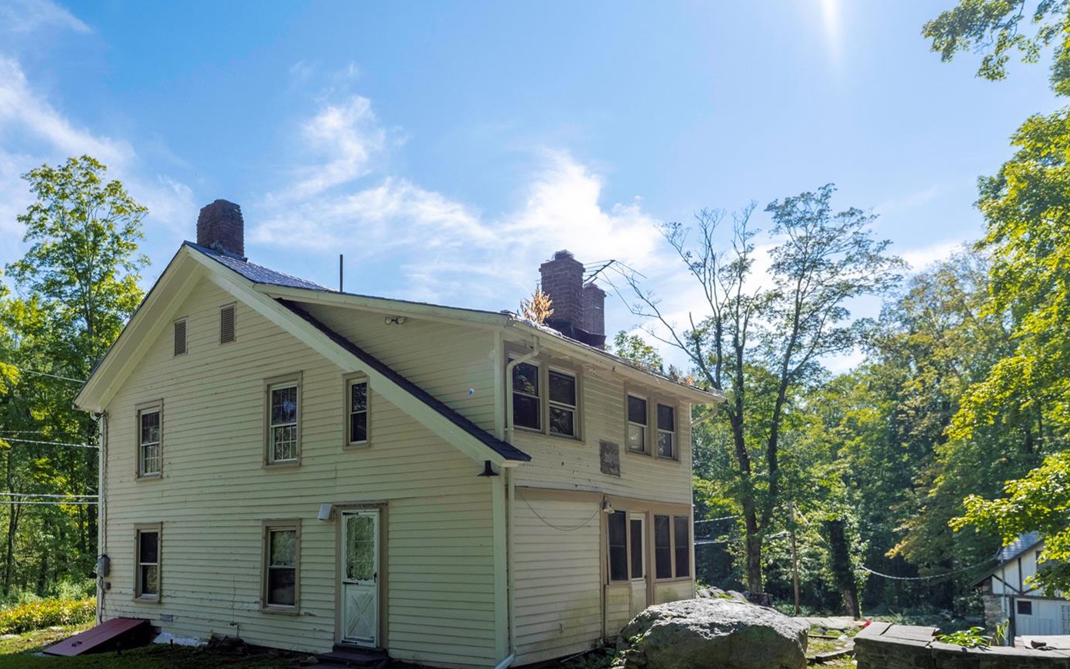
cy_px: 486
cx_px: 420
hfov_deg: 66.2
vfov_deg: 43.7
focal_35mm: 28
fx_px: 809
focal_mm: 18.5
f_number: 4.5
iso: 320
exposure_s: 1/5000
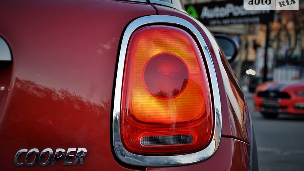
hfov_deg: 26.8
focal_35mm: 79
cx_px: 151
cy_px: 90
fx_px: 637
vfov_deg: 15.3
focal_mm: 50
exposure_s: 1/125
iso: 250
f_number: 5
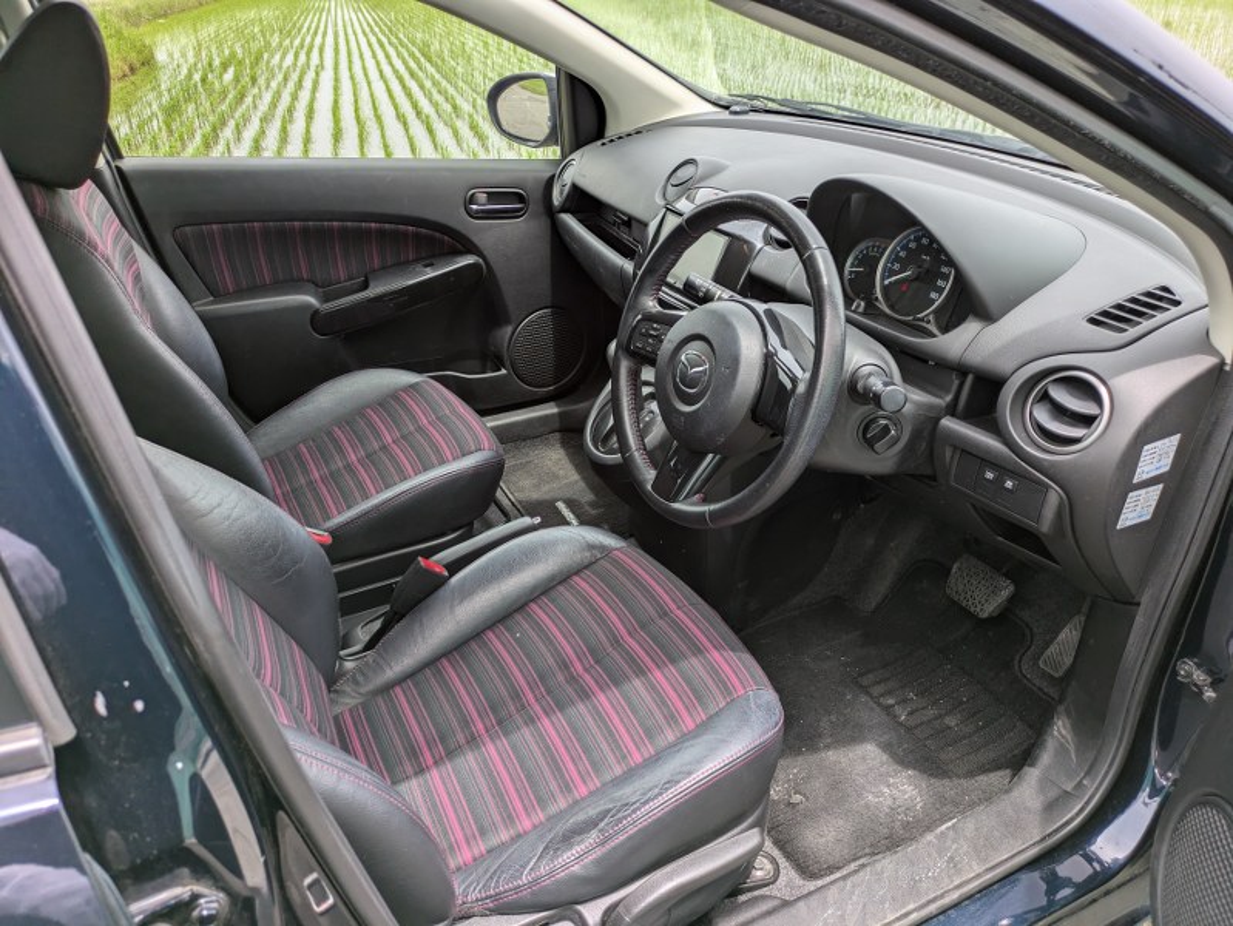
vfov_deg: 54.9
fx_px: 891
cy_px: 463
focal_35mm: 25
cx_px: 616
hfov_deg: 69.4
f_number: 1.89
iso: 44
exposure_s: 1/418
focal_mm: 5.43
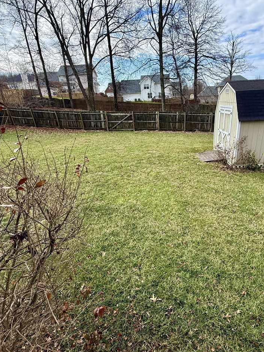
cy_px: 177
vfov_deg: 84.7
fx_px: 193
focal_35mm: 19
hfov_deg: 68.0
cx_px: 159
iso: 50
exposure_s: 1/734
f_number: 2.2
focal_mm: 2.22
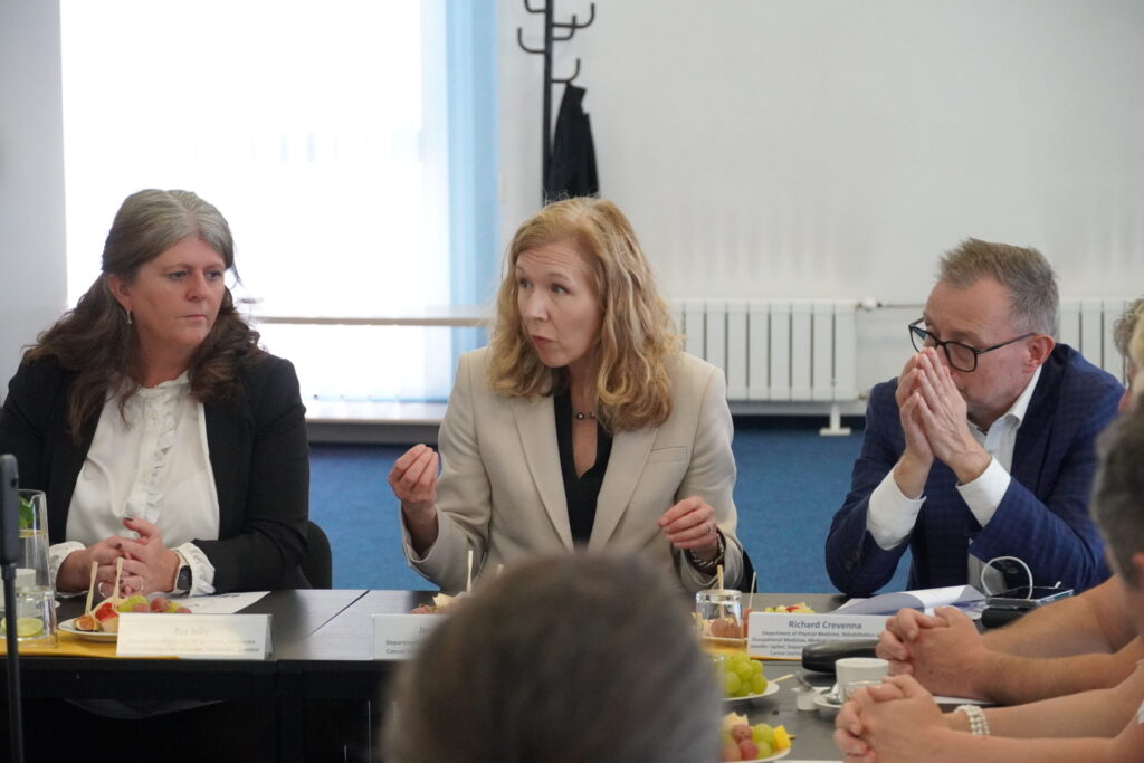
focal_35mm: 118
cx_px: 572
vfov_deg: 11.6
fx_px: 3766
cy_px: 382
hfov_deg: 17.3
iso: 6400
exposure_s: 1/160
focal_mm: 79
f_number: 5.6
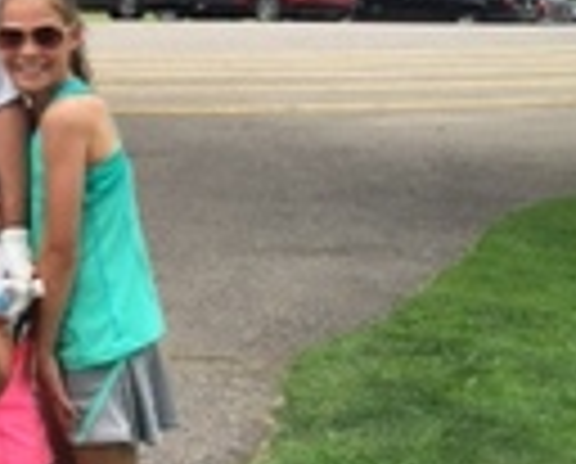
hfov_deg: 17.0
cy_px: 117
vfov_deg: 14.5
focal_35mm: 106
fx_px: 1811
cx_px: -166
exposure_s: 1/989
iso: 32
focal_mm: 4.15
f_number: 2.2
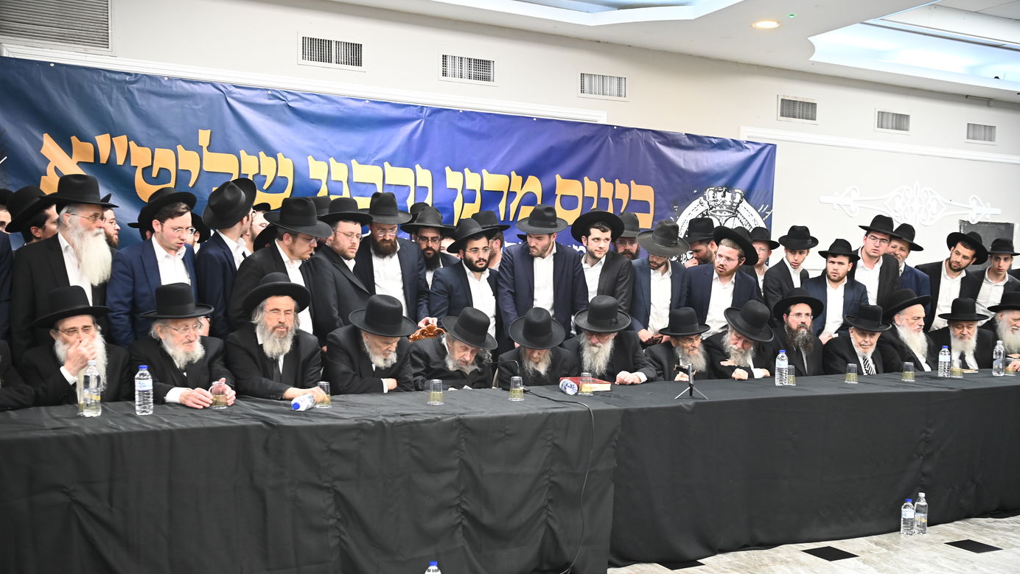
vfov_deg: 32.8
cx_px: 515
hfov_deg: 55.3
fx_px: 974
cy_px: 326
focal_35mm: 36
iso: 2000
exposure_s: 1/160
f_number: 4
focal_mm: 34
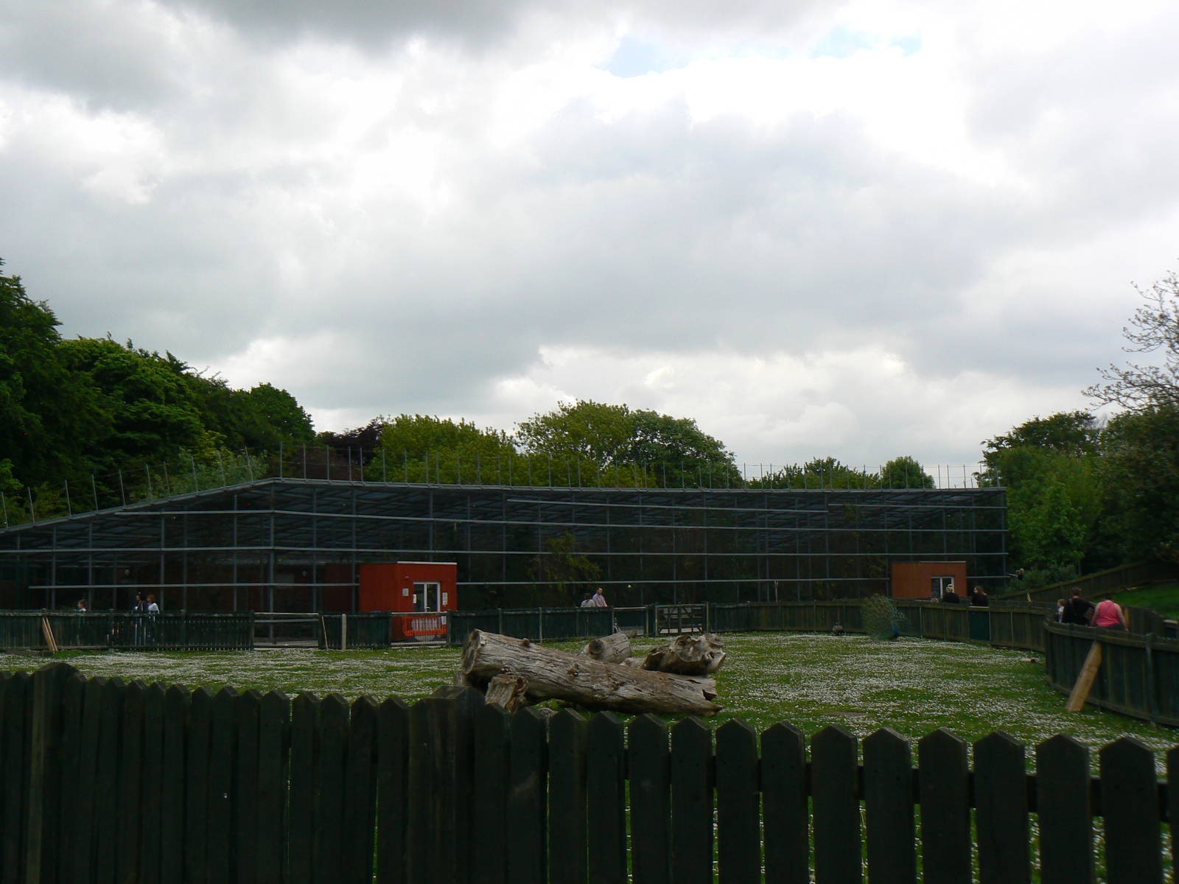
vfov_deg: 31.5
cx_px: 590
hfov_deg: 41.2
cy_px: 442
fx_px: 1567
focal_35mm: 46
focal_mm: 7.7
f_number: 5.6
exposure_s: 1/400
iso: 80
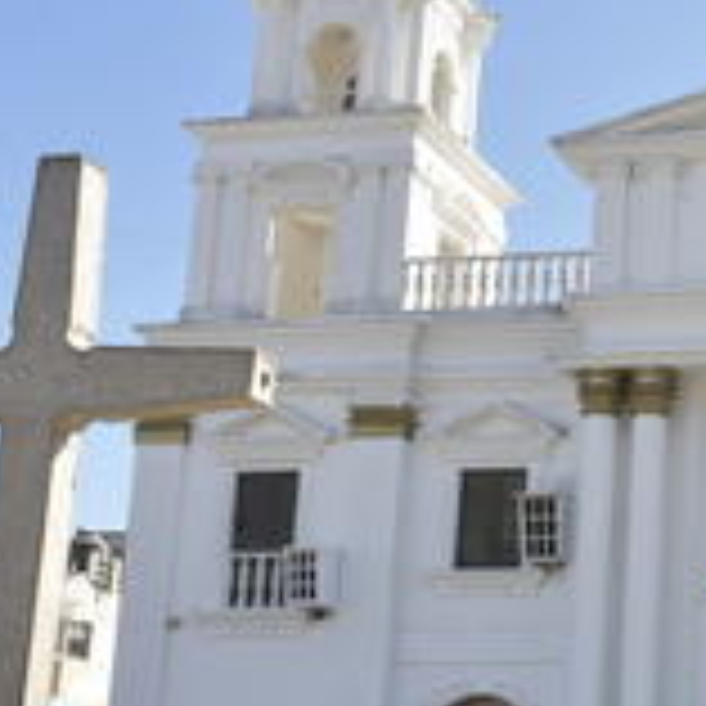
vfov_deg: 21.4
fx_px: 1869
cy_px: 414
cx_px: 872
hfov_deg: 19.9
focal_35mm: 81
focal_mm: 20
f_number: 9
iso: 400
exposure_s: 1/400
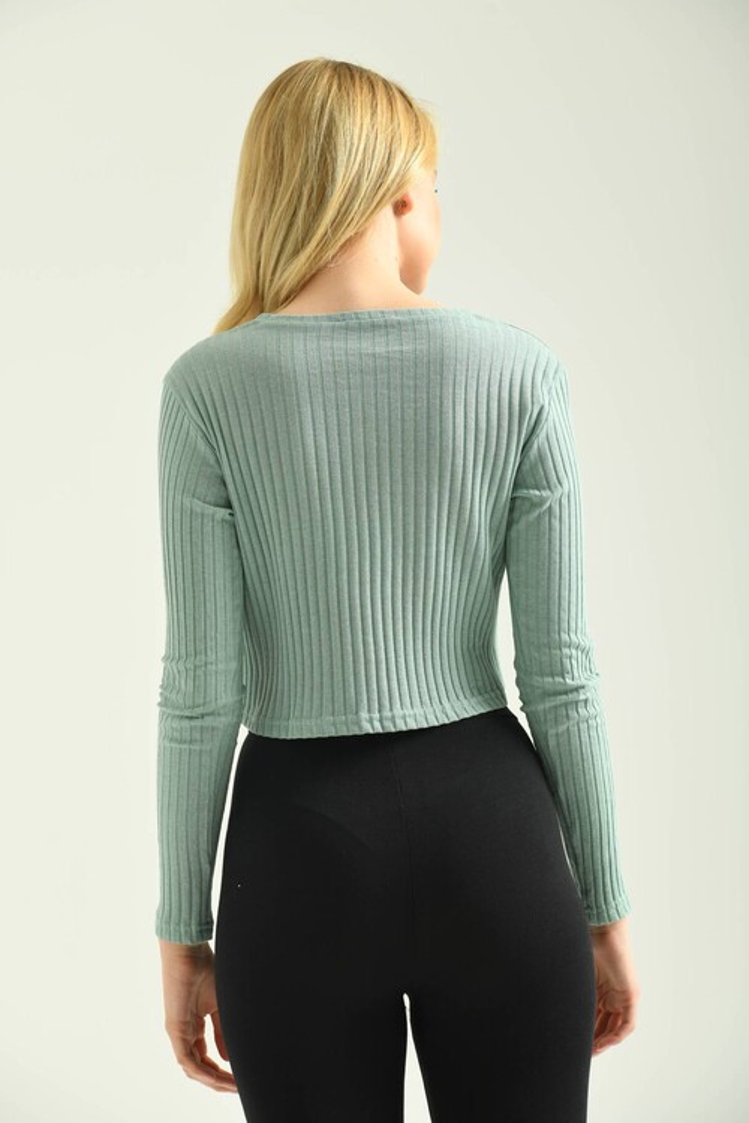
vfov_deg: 21.5
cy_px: 562
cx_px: 374
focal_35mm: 95
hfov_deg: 14.4
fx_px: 2965
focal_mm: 95
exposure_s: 1/160
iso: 125
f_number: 5.6
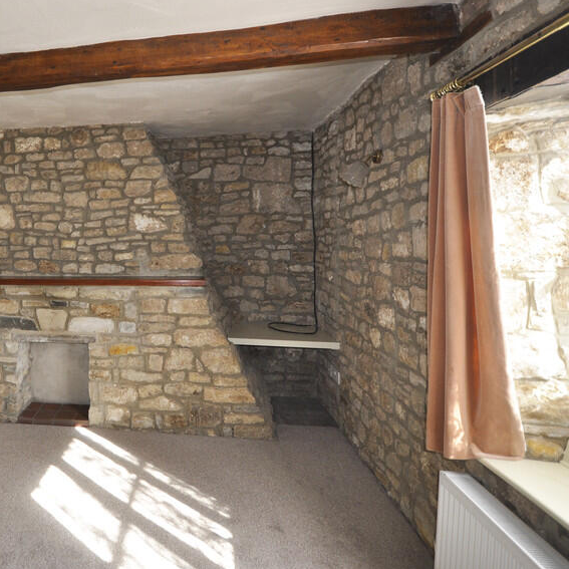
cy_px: 248
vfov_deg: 67.0
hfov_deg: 61.0
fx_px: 428
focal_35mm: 23
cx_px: 103
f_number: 3.5
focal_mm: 10
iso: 400
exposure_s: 1/125
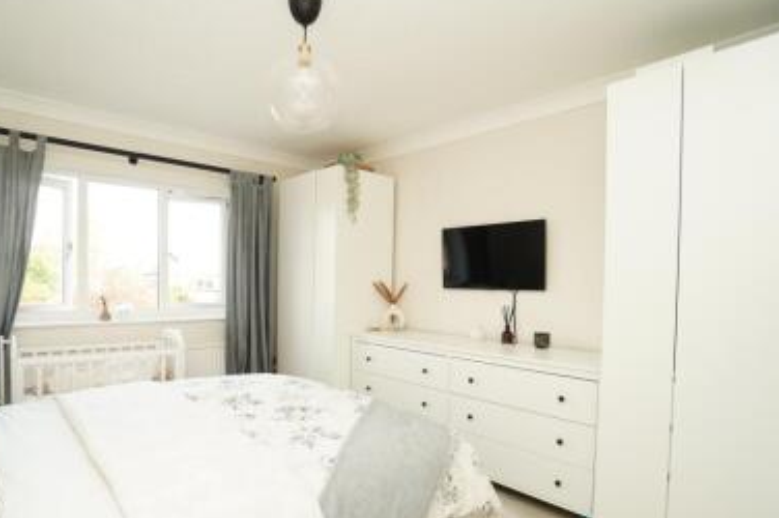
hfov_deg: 86.4
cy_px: 299
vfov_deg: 64.1
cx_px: 334
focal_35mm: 19
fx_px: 411
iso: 400
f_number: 4
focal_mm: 10
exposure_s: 1/100
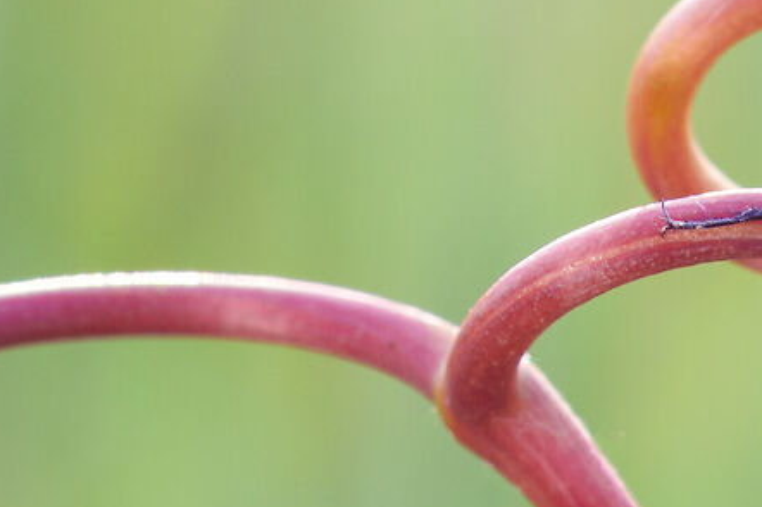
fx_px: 10342
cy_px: 9
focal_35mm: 489
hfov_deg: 4.2
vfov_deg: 2.8
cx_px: 405
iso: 100
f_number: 7.1
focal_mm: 60
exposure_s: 1/40
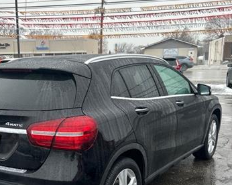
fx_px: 322
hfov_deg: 39.2
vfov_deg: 31.7
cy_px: 129
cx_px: 82
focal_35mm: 47
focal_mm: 5.7
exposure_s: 1/172
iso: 40
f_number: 1.5
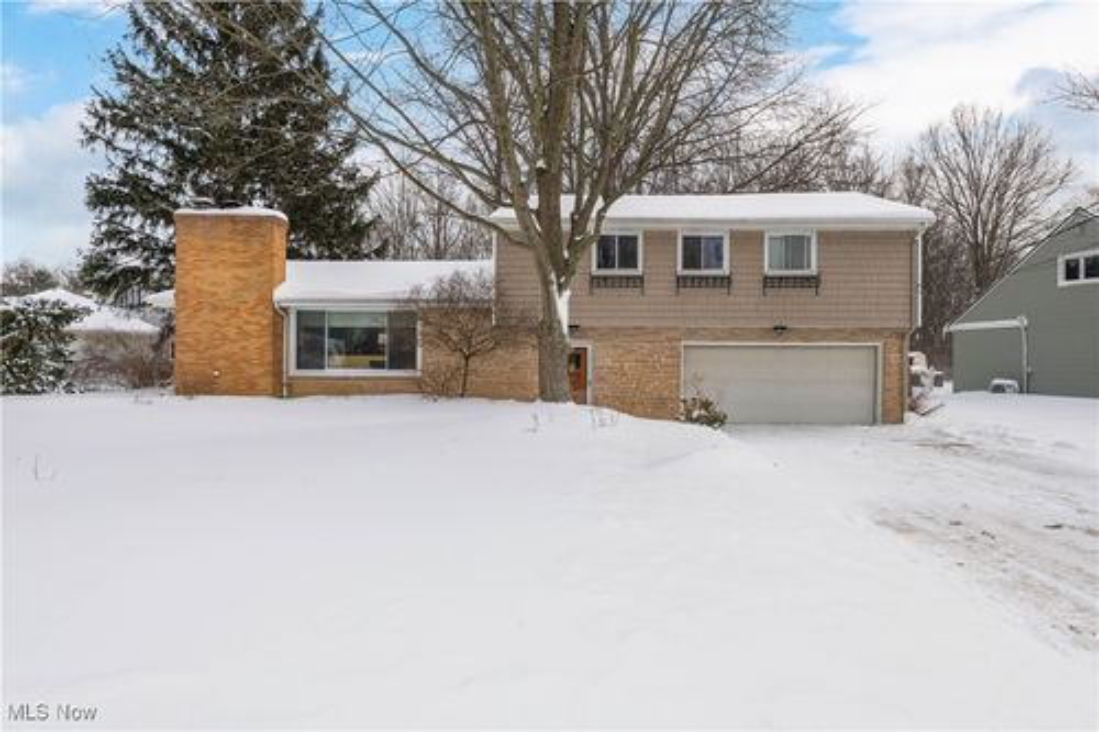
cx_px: 550
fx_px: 702
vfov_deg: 55.1
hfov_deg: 76.1
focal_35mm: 23
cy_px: 366
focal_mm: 23
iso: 200
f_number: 9
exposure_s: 1/1250
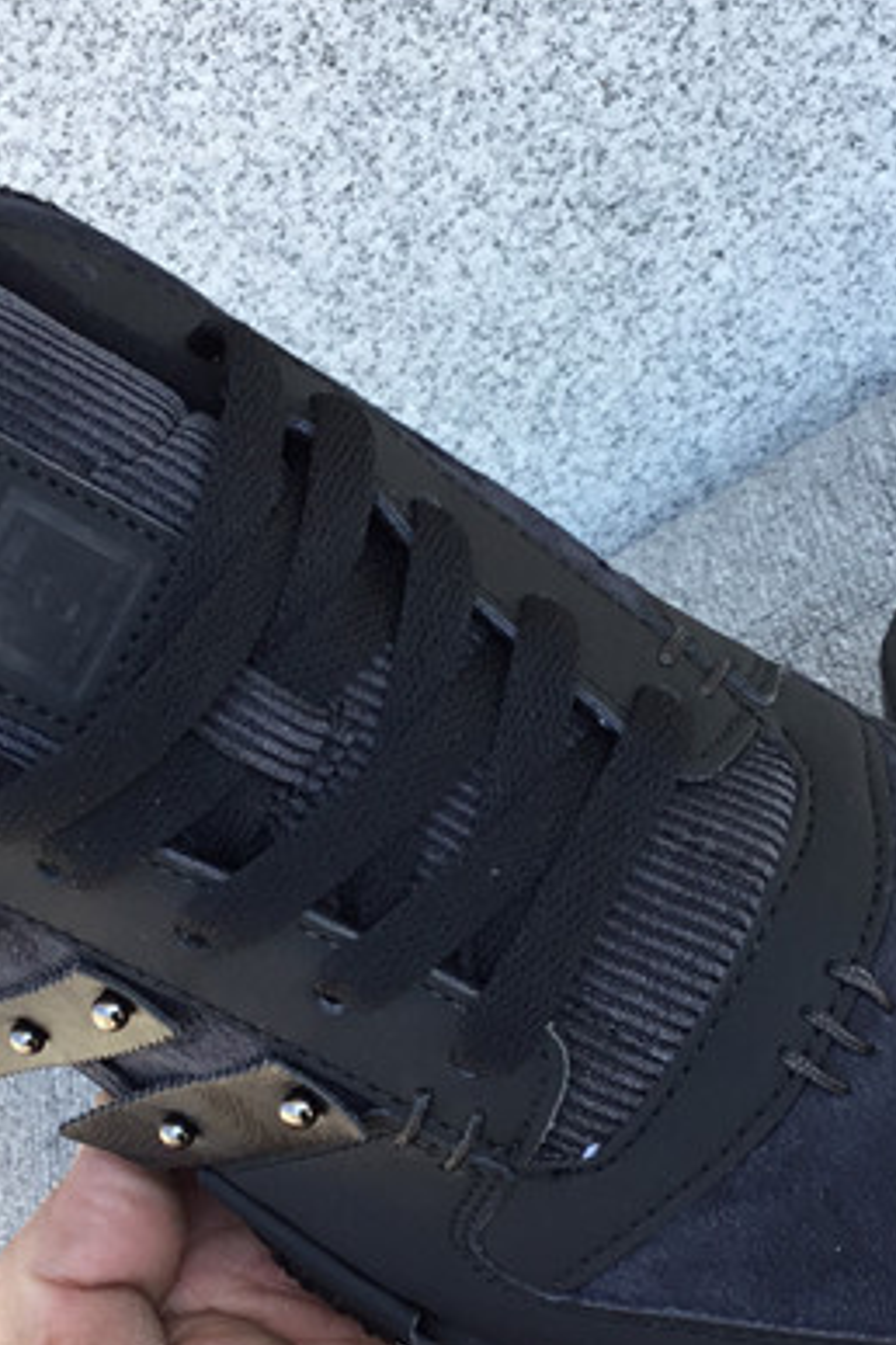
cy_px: 787
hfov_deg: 18.2
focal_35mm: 75
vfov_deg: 27.0
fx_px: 2800
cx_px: 504
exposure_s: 1/170
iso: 25
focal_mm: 3.3
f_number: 2.4
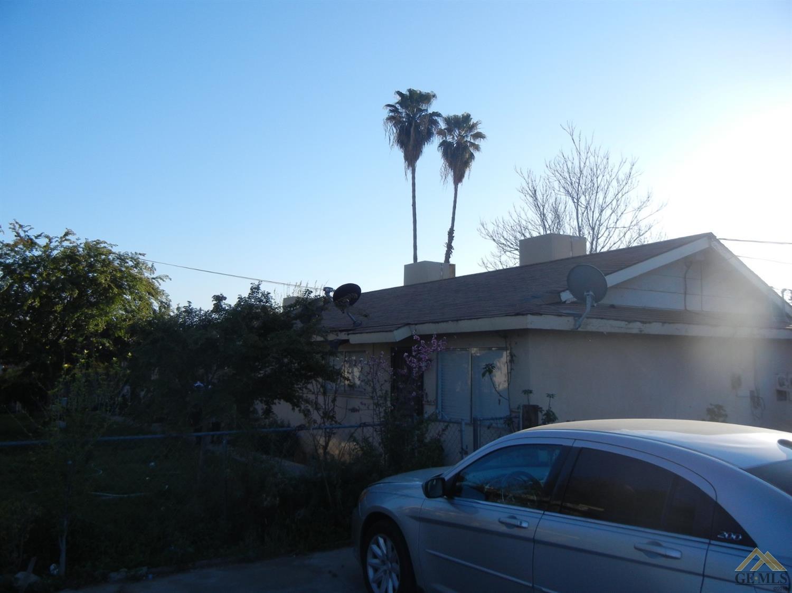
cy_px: 296
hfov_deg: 60.0
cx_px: 396
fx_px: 686
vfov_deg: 46.8
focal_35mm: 30
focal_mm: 5.4
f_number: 7
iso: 160
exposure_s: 1/317
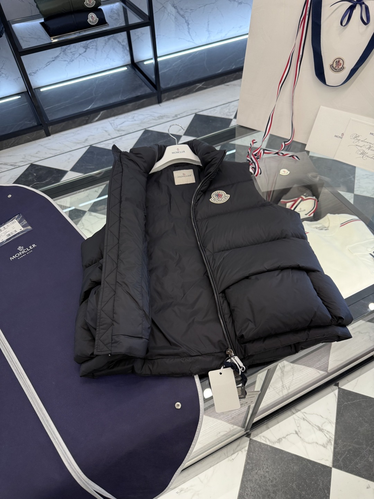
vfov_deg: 71.6
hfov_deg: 56.8
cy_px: 250
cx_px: 187
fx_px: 346
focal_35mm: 24
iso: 160
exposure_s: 1/121
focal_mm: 6.76
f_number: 1.78
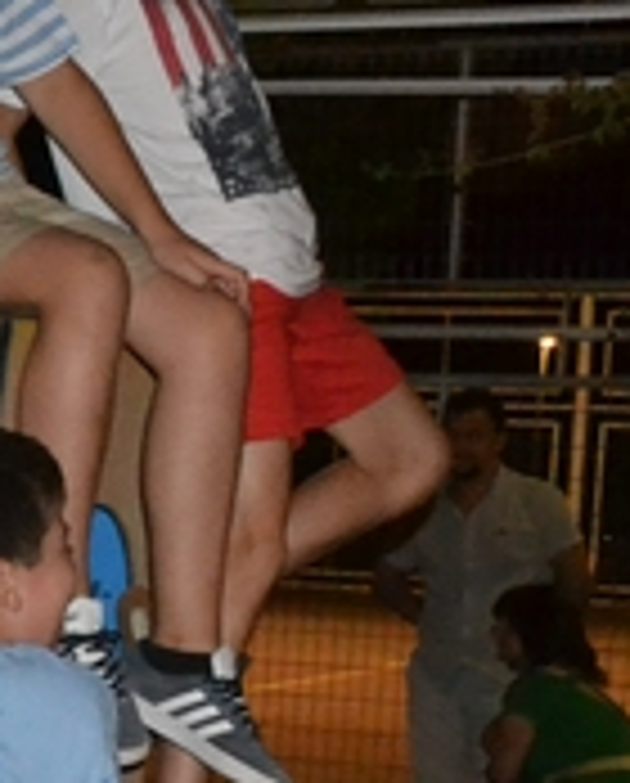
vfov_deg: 13.8
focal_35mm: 138
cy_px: 749
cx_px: -1282
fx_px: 3205
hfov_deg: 9.0
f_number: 7.1
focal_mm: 18
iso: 3200
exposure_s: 1/60
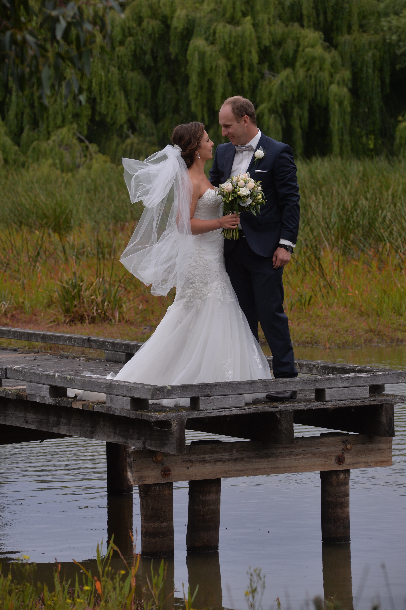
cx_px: 203
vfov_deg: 12.1
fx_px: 2879
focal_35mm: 170
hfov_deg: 8.1
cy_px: 305
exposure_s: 1/500
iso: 400
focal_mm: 170
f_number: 10
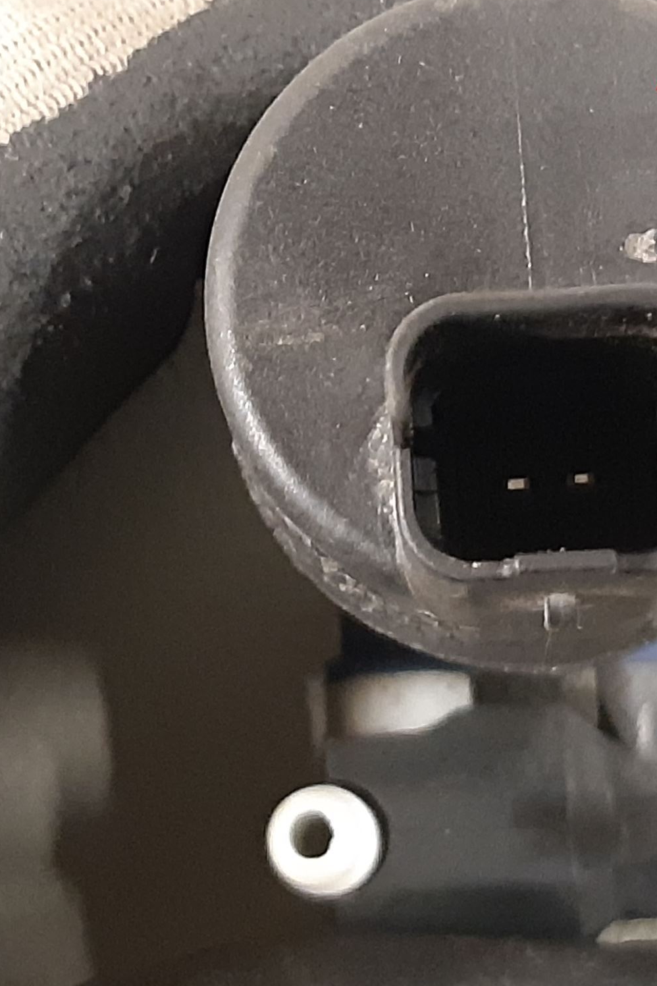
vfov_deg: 51.9
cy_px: 485
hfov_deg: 35.8
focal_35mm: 37
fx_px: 1013
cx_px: 386
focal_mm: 3.93
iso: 640
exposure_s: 1/25
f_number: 1.7
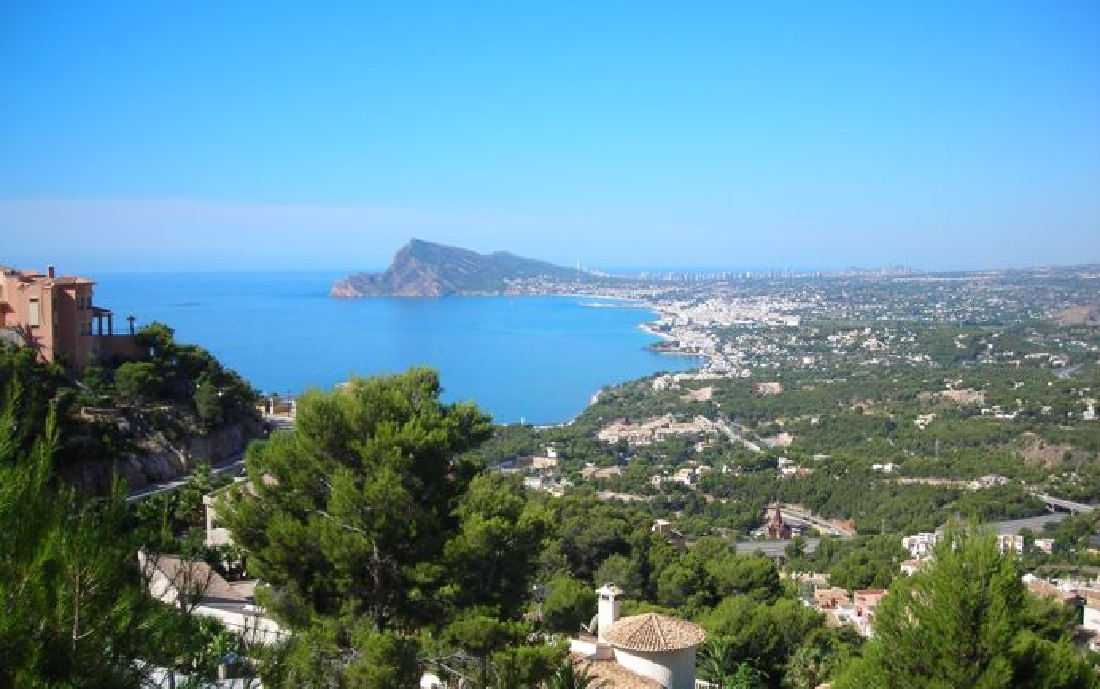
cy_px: 348
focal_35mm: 41
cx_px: 544
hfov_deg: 48.2
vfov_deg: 31.3
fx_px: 1230
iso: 50
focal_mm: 6.3
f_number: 6.4
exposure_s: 1/167
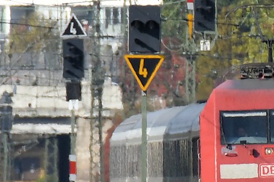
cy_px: 109
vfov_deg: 1.5
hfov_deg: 2.2
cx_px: 181
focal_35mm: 934
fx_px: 7106
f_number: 7.1
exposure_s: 1/800
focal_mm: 300
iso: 320
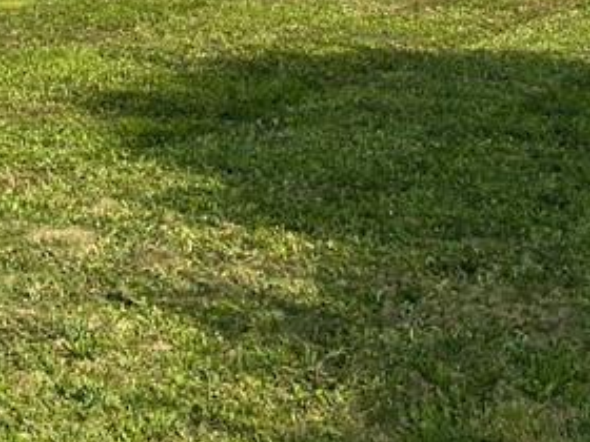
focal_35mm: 95
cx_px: 19
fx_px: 1619
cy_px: -322
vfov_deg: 14.0
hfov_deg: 20.1
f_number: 1.8
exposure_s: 1/3205
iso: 32
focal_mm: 4.25
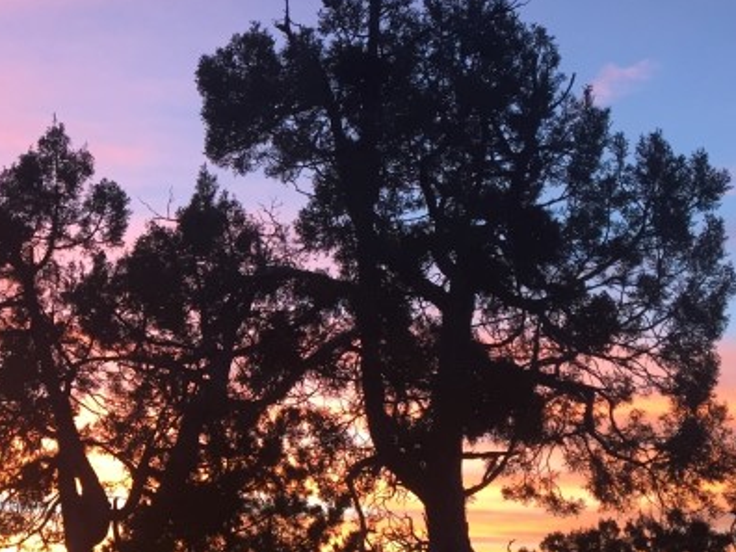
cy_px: 374
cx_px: -65
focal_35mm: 75
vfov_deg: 19.6
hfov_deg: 24.3
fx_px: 1595
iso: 32
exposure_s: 1/40
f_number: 2.2
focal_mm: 4.15
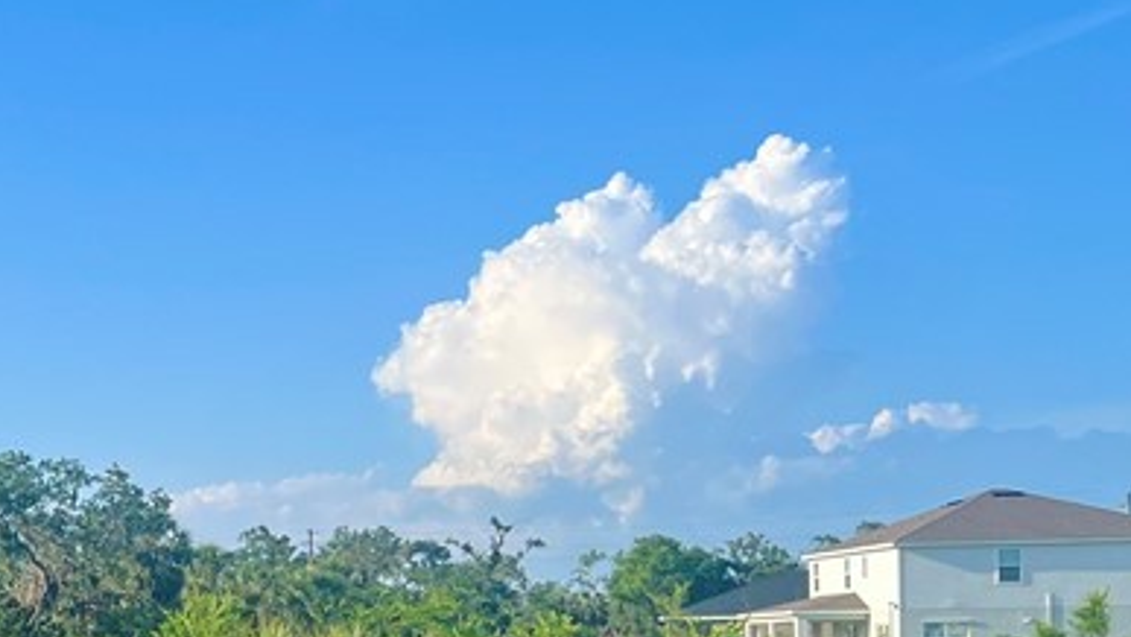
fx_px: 2250
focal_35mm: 75
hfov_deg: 25.2
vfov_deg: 15.8
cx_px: -254
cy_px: 619
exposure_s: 1/3704
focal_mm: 5.7
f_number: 1.5
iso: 50
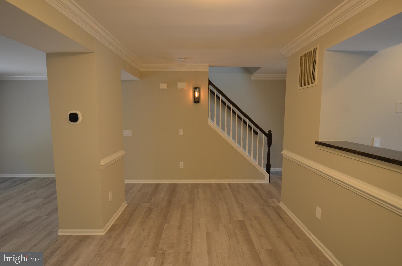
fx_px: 217
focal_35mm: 20
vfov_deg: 63.0
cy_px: 133
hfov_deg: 85.5
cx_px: 201
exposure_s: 1/60
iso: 640
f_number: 4
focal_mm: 13
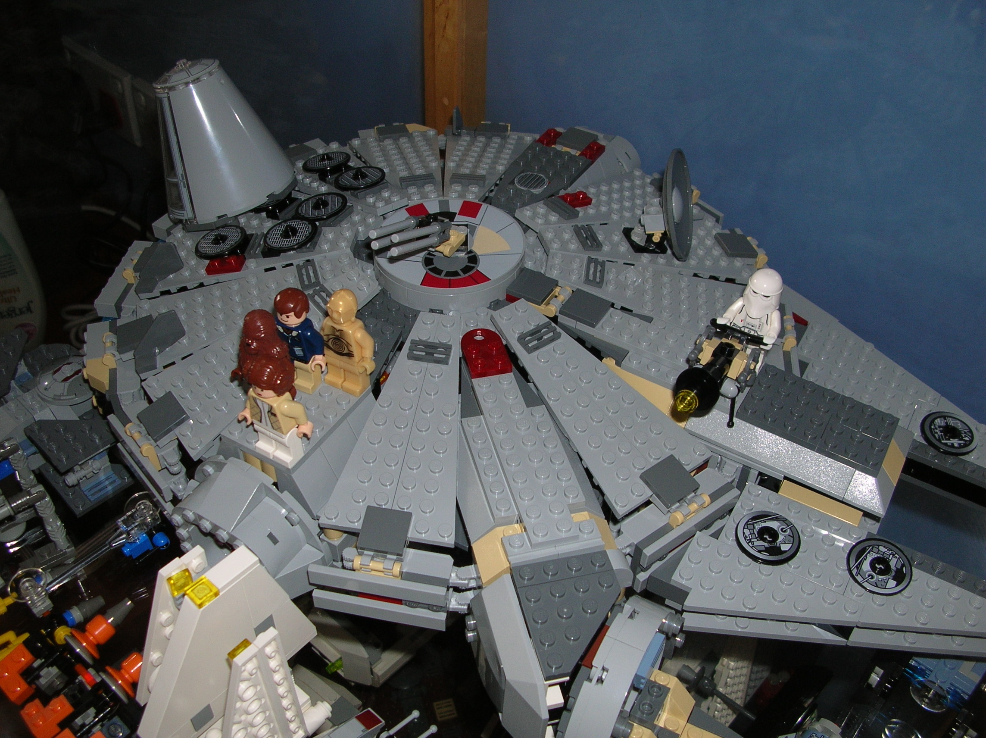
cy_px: 369
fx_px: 996
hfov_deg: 52.7
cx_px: 493
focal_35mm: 35
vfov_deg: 40.6
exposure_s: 1/60.1
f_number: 2.8
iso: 50
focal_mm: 5.8
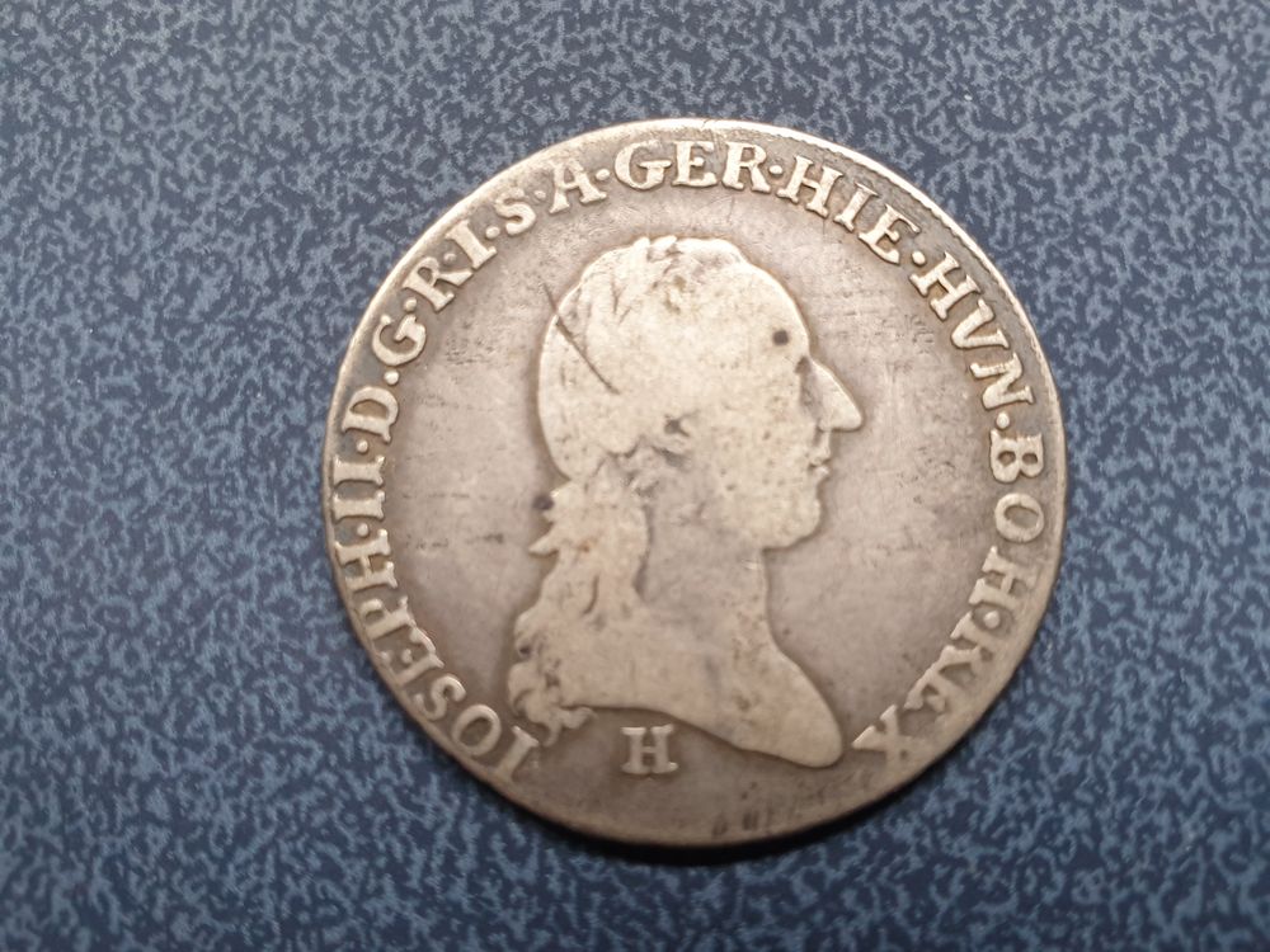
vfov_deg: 53.1
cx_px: 635
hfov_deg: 67.3
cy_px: 476
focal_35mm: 26
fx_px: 954
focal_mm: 4.3
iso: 250
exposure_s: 1/60
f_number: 2.4
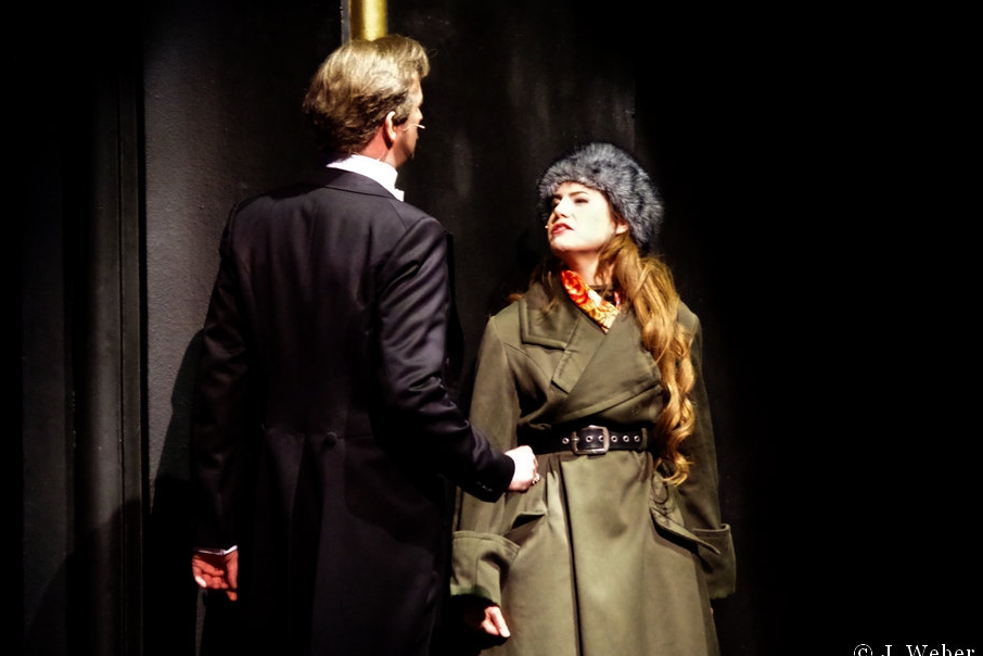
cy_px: 338
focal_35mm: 219
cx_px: 474
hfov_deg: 9.4
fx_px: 5979
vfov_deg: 6.3
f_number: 4.5
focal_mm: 137.5
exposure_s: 1/100
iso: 6400
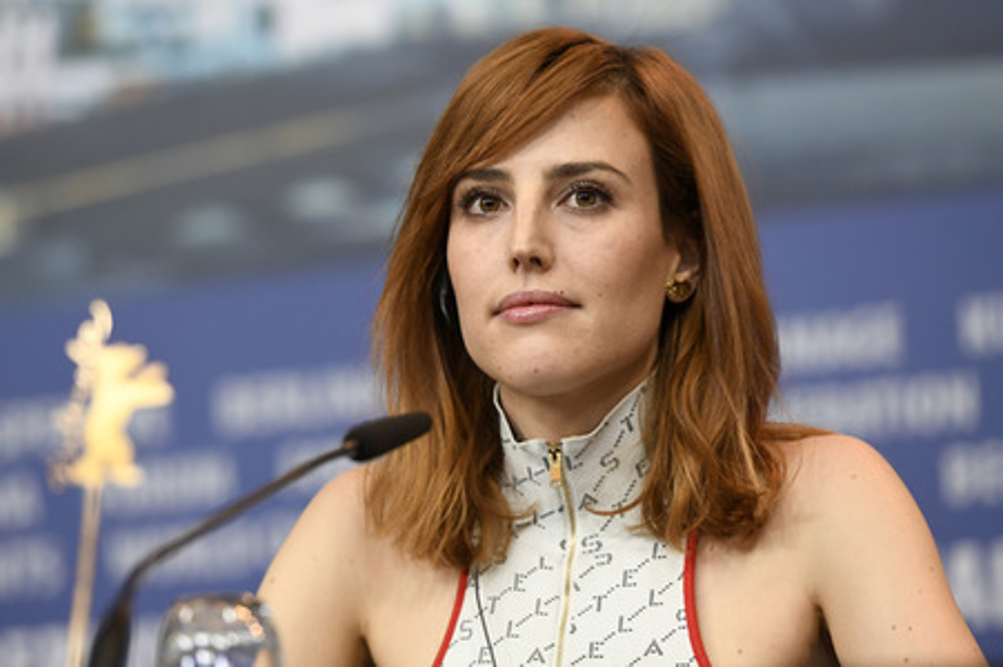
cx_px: 502
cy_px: 334
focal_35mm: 170
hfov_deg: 12.1
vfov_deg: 8.1
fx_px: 4733
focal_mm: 170
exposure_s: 1/320
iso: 1250
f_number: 3.5
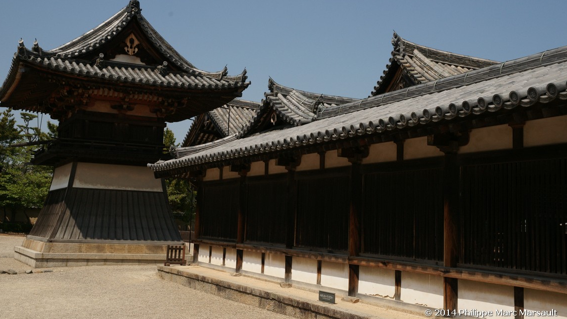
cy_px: 138
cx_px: 284
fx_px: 797
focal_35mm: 53
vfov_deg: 22.6
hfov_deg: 39.2
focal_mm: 50
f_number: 11
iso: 400
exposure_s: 1/640
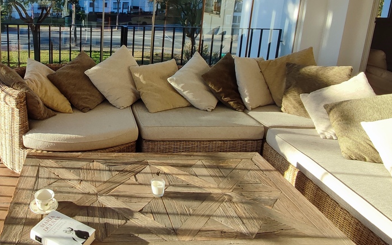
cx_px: 94
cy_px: 61
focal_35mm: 31
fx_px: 331
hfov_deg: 57.8
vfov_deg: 39.5
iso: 50
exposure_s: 1/505
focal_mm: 1.65
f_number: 2.2
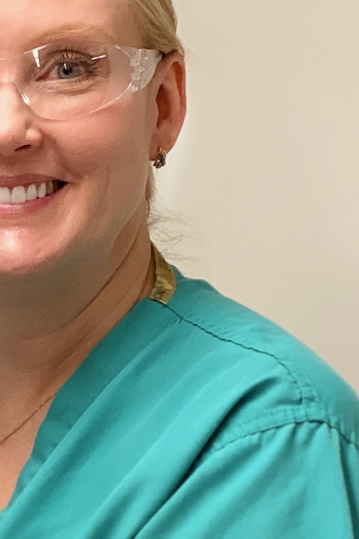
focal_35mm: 181
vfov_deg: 11.2
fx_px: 2708
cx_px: -356
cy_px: 573
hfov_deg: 7.3
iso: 100
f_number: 2.4
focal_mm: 6
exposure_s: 1/60
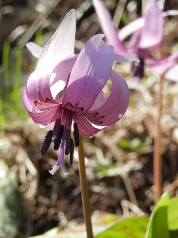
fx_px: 727
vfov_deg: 18.5
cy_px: 119
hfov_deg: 14.0
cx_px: 89
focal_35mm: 106
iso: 80
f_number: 5
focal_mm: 19
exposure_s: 1/160
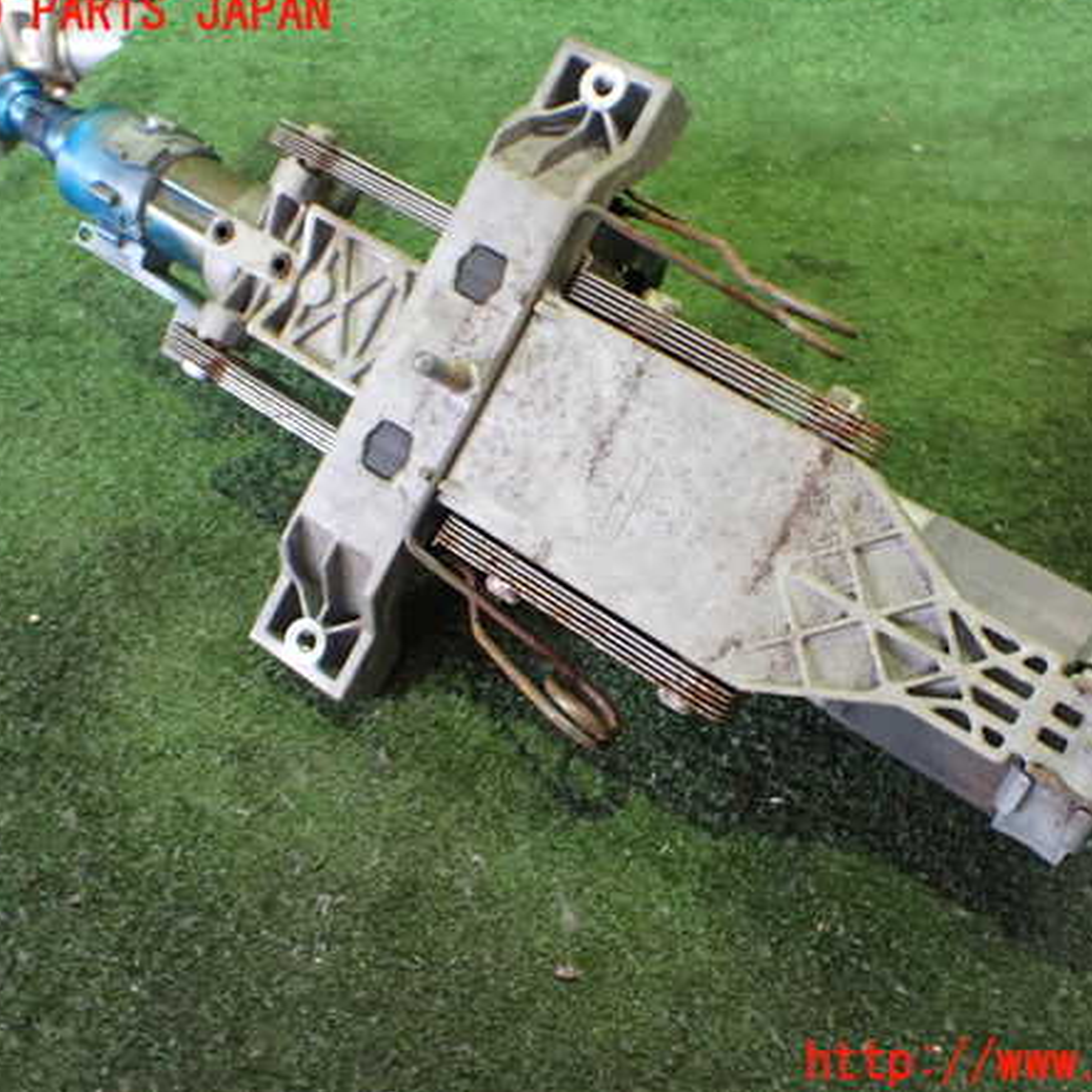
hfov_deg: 45.9
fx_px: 1285
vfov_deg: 46.0
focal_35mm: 36
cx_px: 623
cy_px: 539
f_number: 2.3
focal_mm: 5.4
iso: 800
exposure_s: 1/40
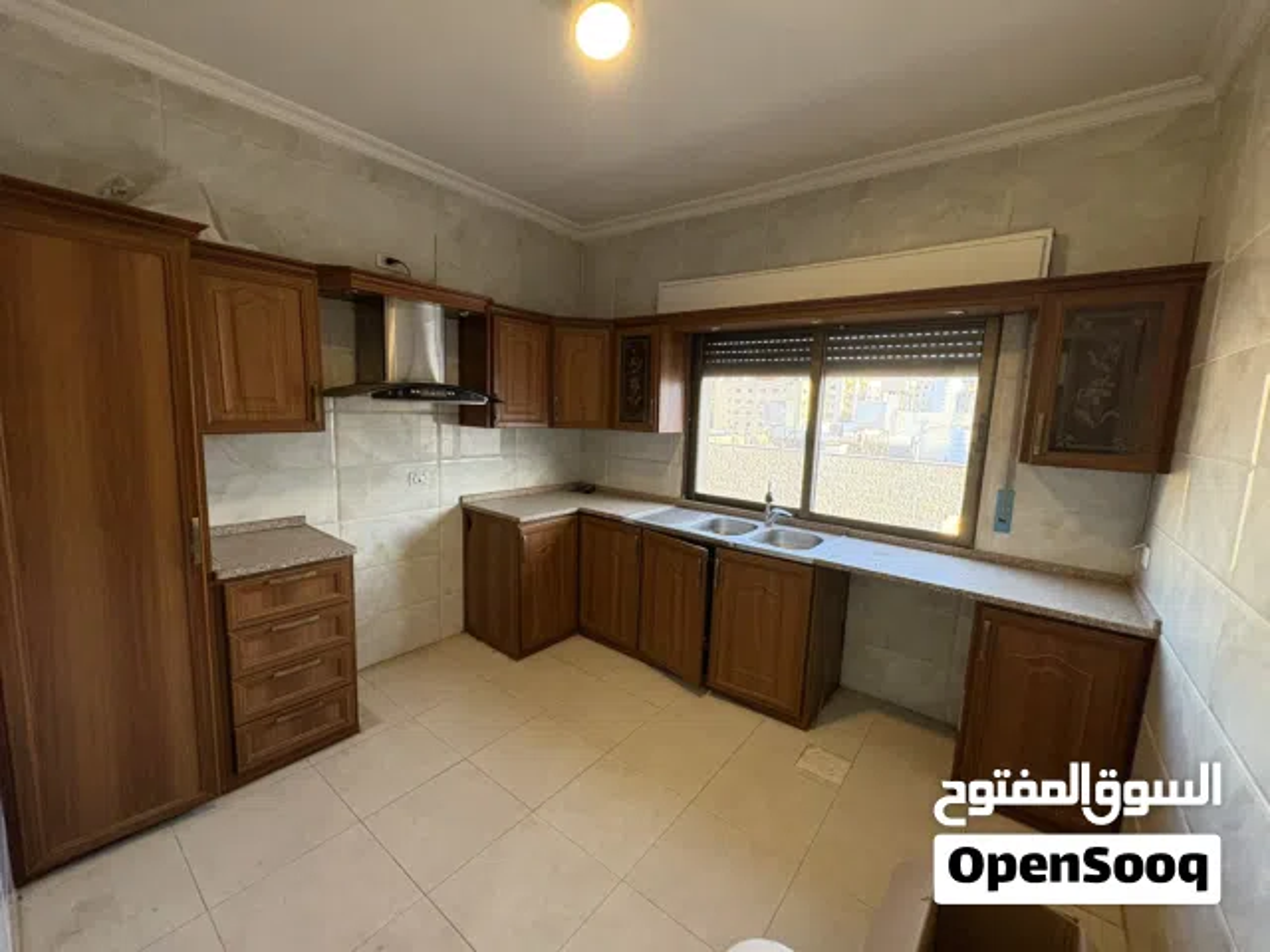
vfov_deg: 85.7
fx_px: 514
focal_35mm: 14
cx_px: 635
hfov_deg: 102.1
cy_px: 476
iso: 320
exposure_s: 1/60
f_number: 2.2
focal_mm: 2.22
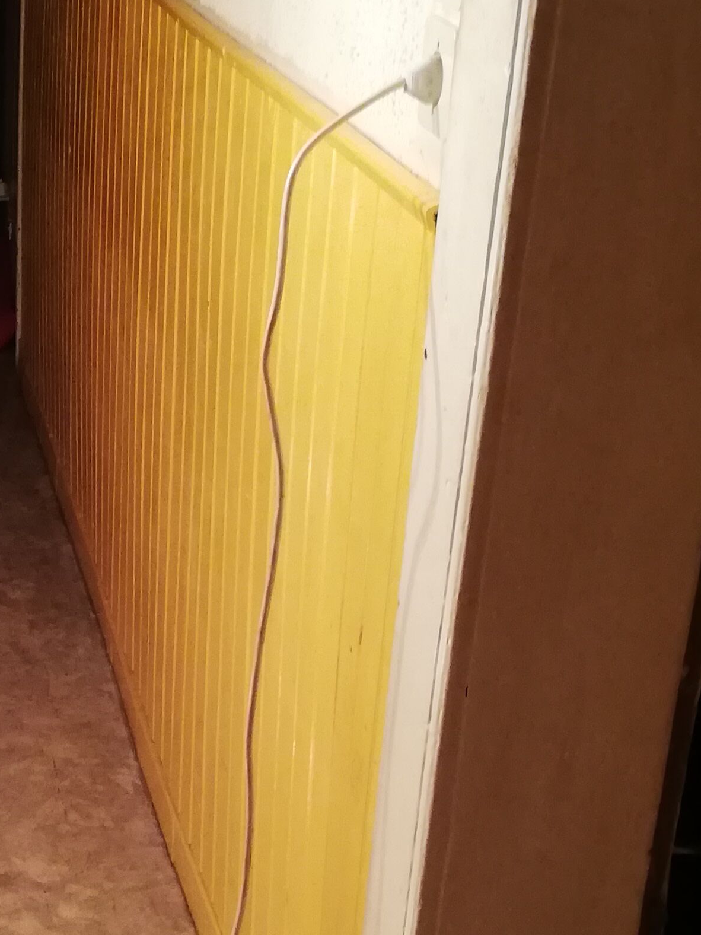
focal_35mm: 76
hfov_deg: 18.1
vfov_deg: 25.6
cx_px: -215
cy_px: 536
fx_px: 2052
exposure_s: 1/33.3
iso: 320
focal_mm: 3.81
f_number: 2.2
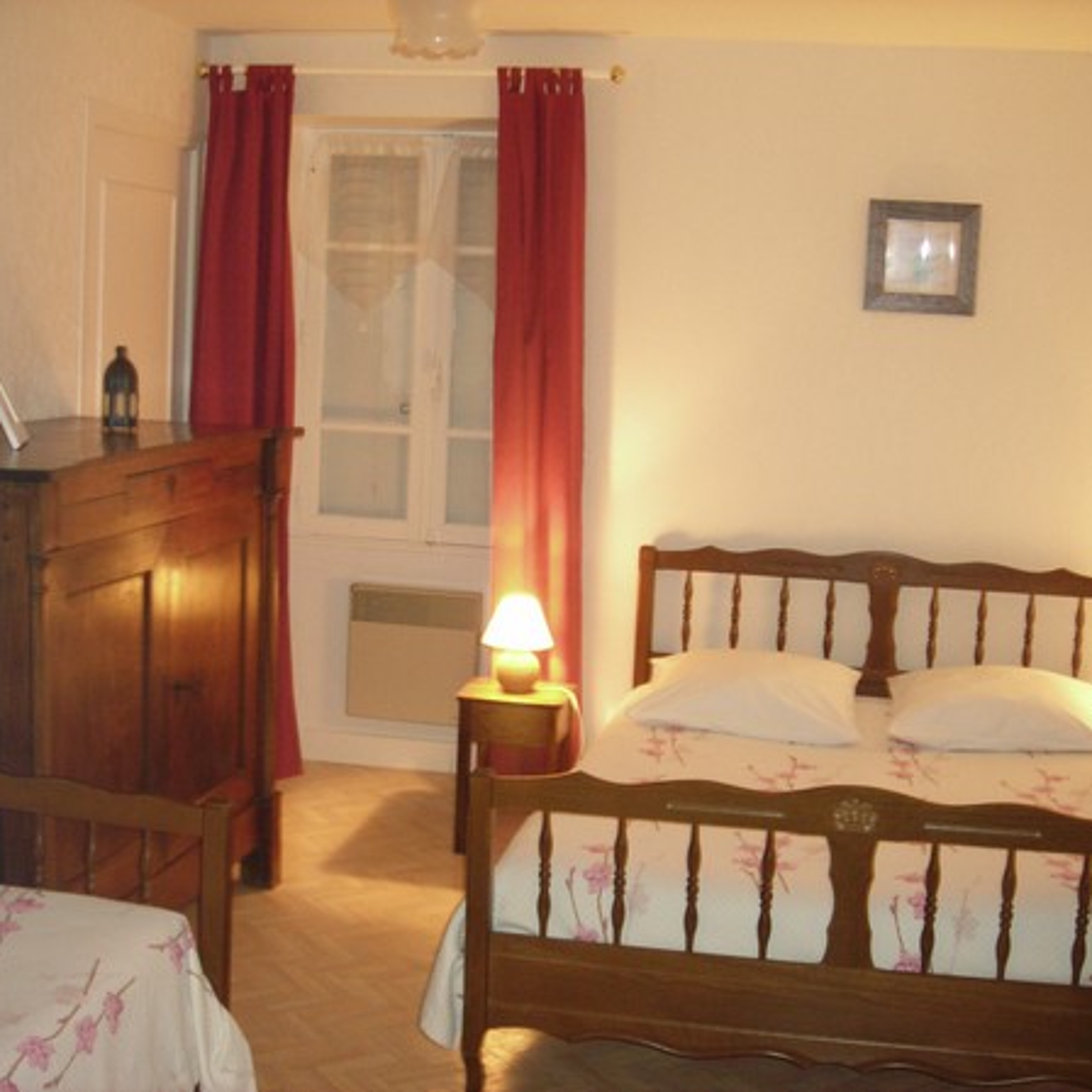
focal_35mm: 45
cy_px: 546
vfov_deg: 37.6
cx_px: 553
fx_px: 1606
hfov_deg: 37.6
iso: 200
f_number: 3.2
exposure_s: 1/5.6
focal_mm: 6.3
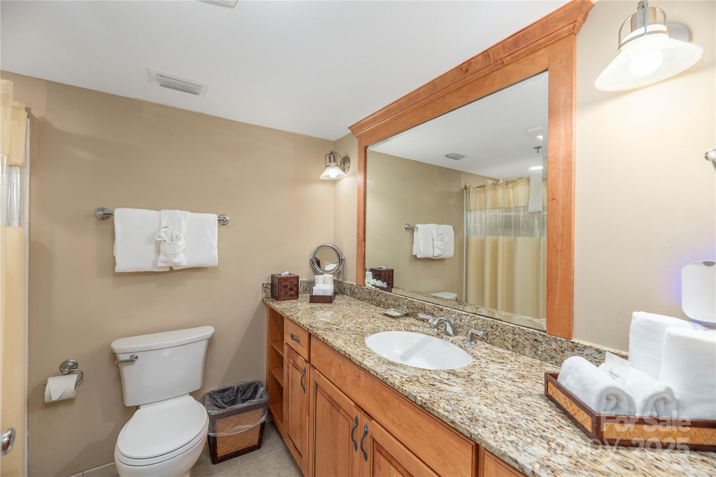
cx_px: 358
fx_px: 278
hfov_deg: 104.3
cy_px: 238
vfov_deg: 81.2
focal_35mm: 14
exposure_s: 1/125
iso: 320
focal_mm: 14
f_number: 7.1
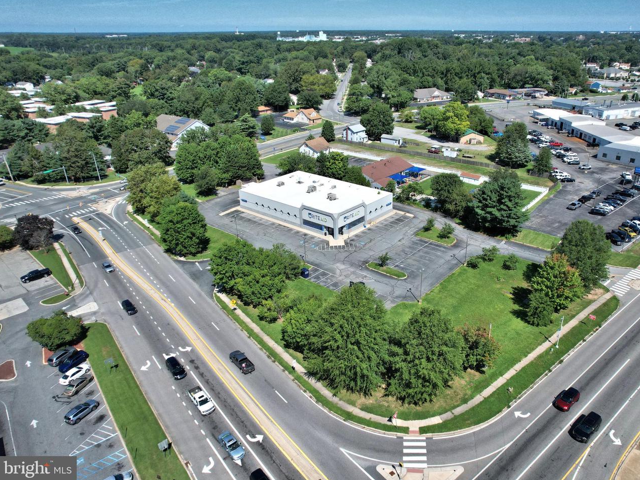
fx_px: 444
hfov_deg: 71.3
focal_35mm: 24
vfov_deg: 56.8
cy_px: 240
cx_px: 361
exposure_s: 1/5000
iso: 200
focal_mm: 8.38
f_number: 2.8
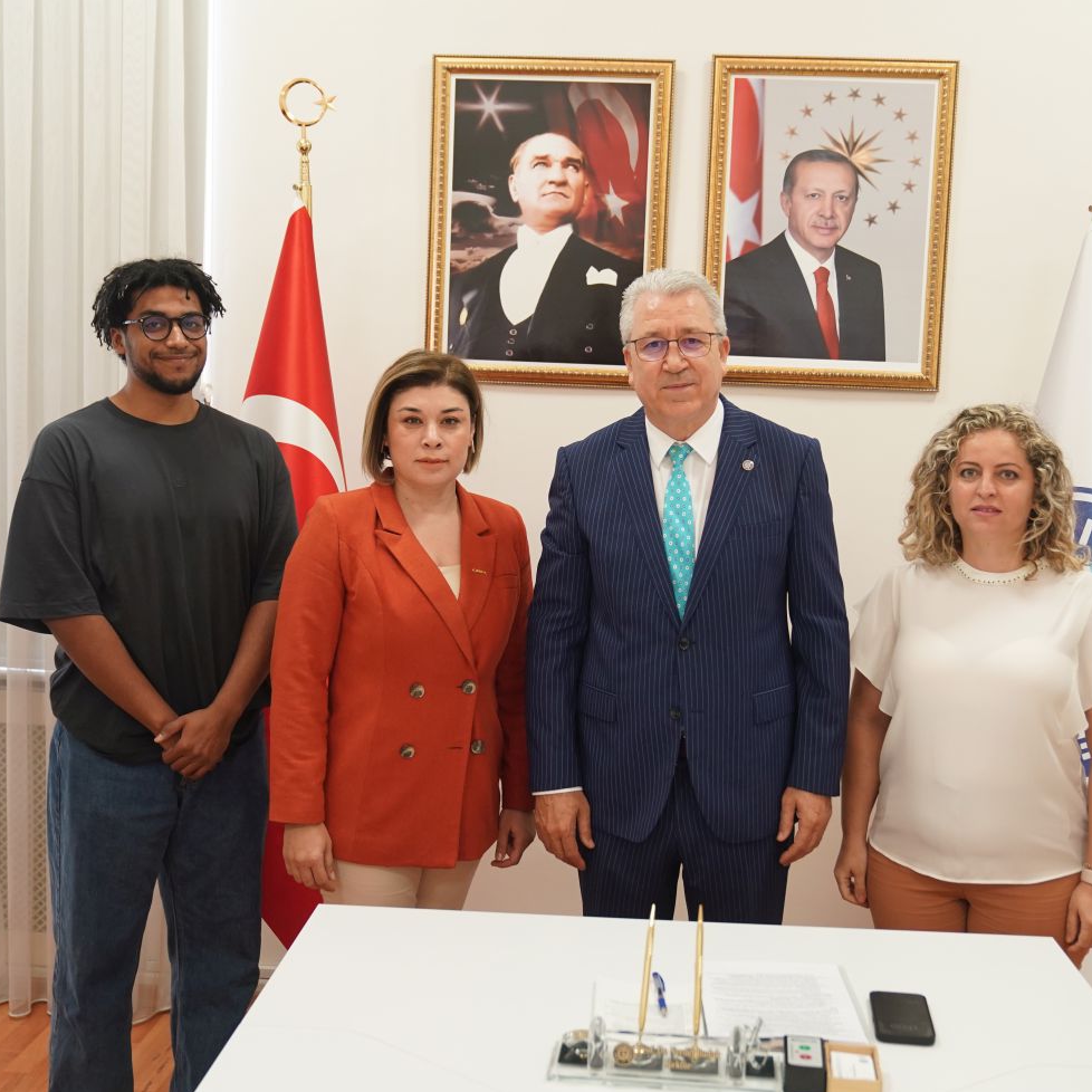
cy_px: 556
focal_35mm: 43
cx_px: 577
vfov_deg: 39.2
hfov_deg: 39.2
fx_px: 1535
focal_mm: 33
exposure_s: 1/125
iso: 1600
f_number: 3.2
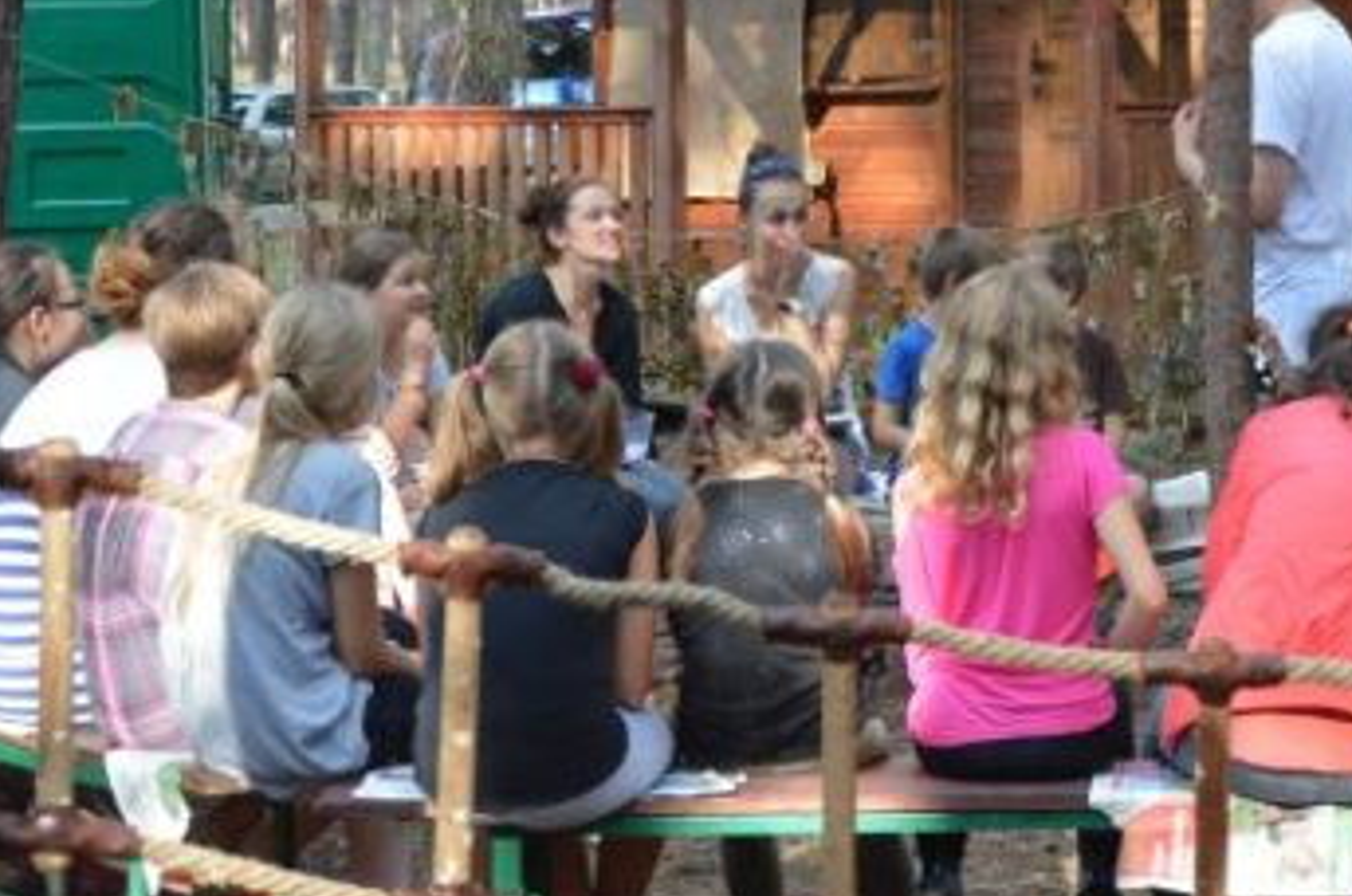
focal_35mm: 127
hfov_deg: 16.0
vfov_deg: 10.7
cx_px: 1089
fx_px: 4761
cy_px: 159
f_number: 4.5
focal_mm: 38
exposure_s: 1/80
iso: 400
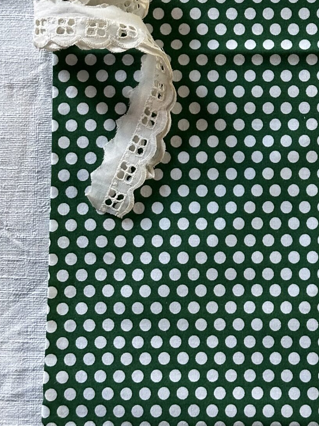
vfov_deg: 17.4
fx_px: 1376
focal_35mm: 112
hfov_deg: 13.0
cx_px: 324
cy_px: 77
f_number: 1.78
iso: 250
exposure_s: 1/50
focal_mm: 6.86
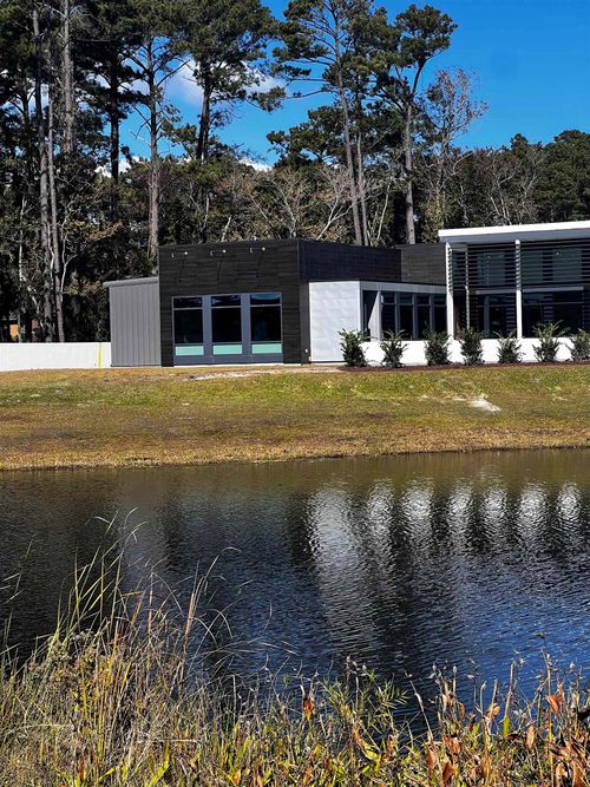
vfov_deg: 25.3
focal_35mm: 77
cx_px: 295
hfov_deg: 19.1
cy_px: 394
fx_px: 1750
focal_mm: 9
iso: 32
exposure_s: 1/652
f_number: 2.8
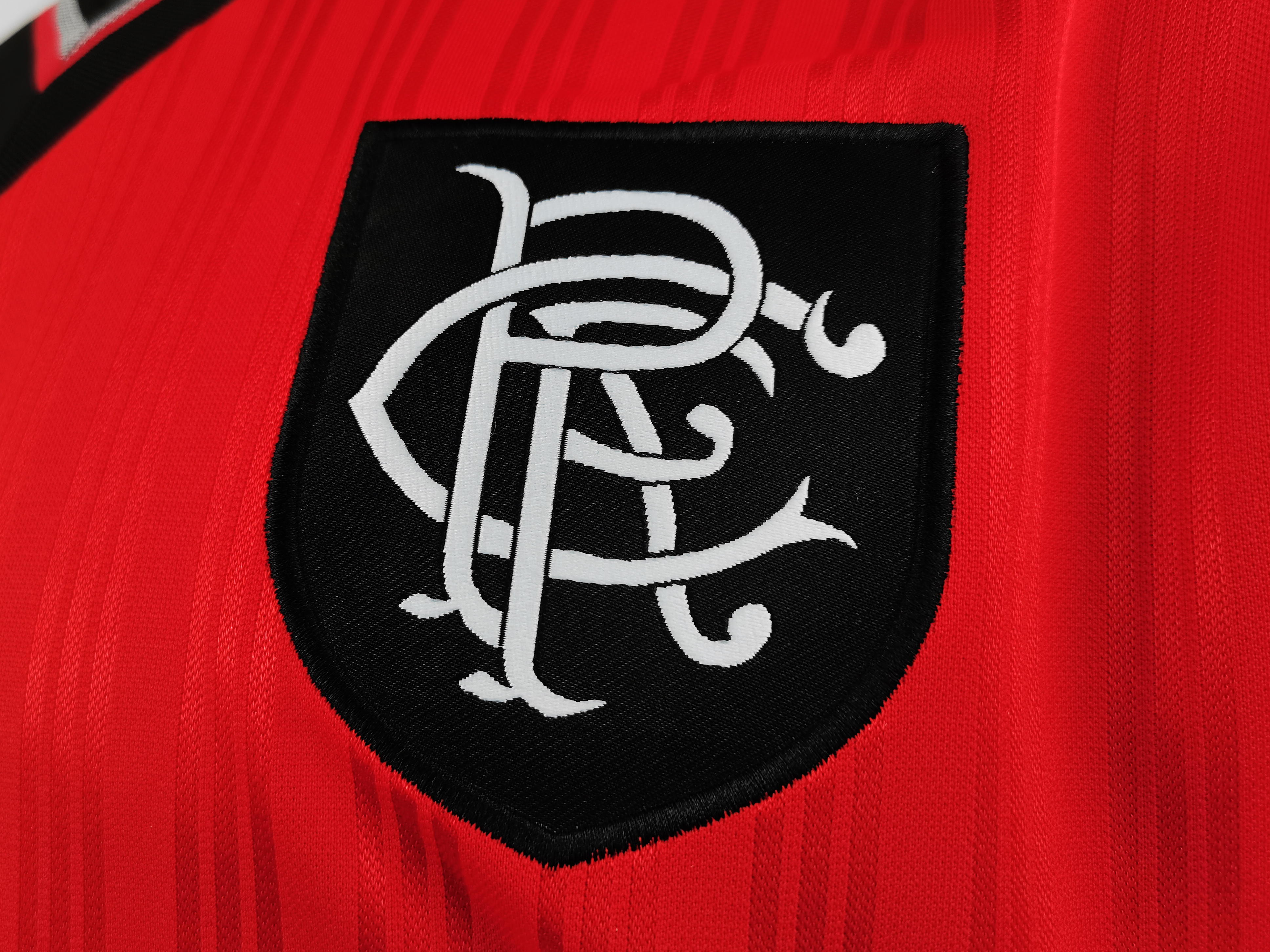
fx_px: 1137
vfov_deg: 45.4
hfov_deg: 58.0
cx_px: 531
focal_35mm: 31
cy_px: 449
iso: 160
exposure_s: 1/100
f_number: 1.8
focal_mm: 5.58
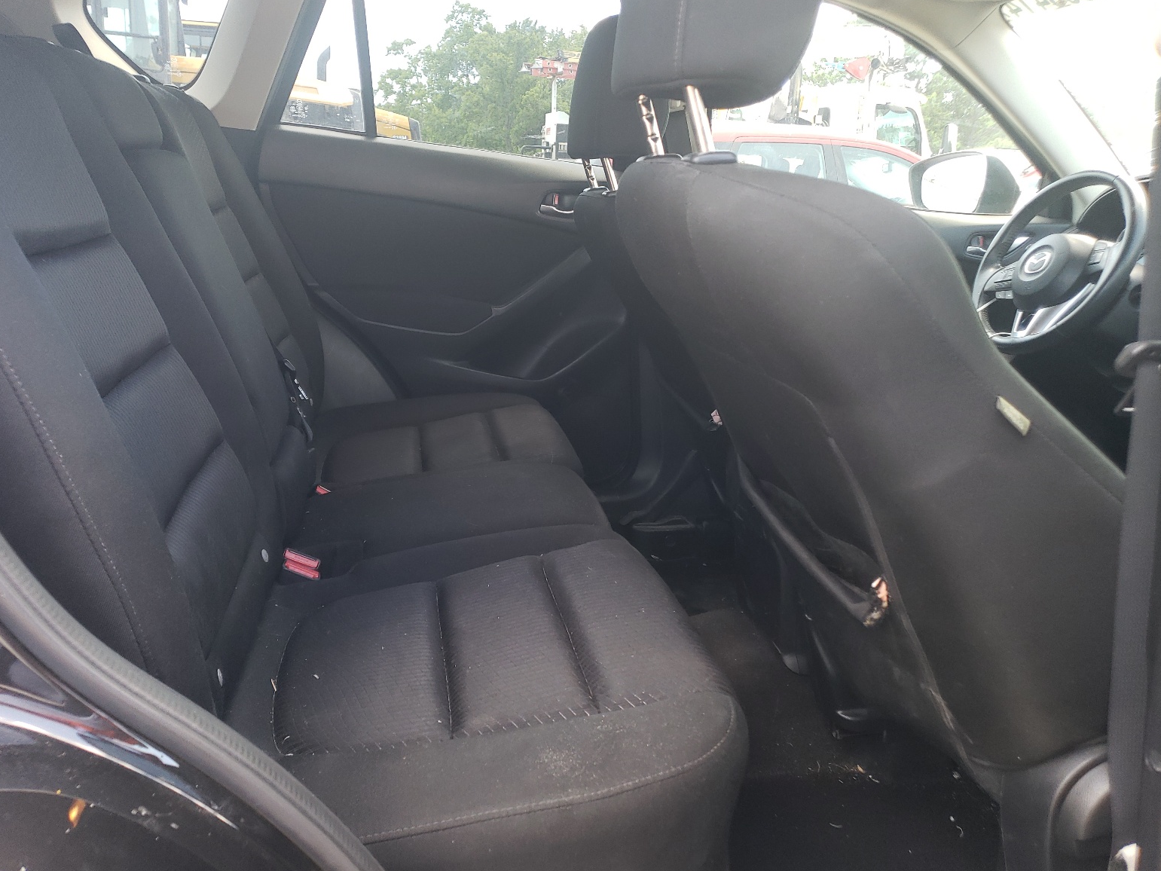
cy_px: 423
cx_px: 572
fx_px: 906
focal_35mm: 27
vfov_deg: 51.4
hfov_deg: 65.3
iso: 76
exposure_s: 1/100
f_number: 1.5
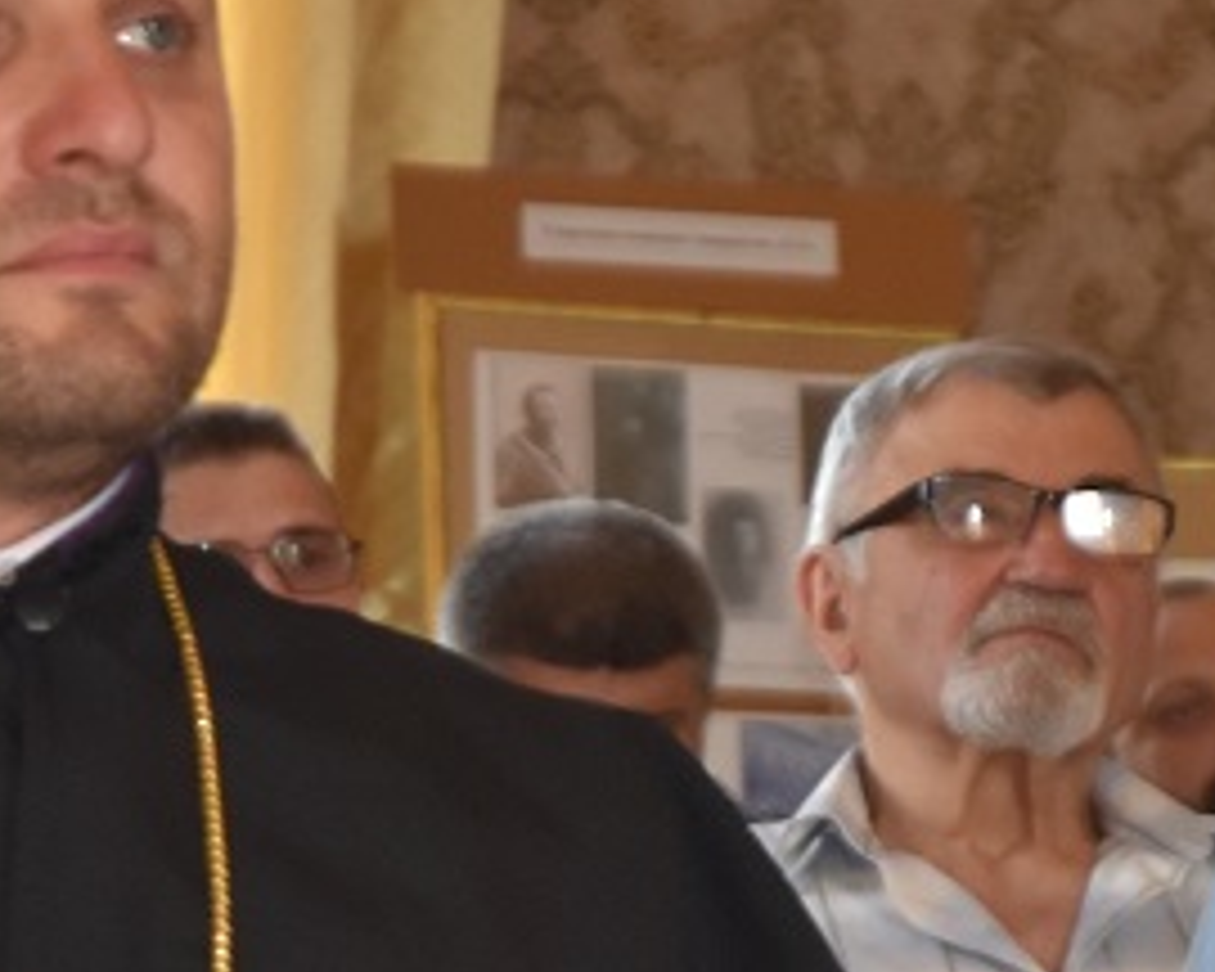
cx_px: 788
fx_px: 10968
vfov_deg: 5.1
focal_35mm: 305
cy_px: 1004
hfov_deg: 6.3
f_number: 4.5
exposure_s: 1/125
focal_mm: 52
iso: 800
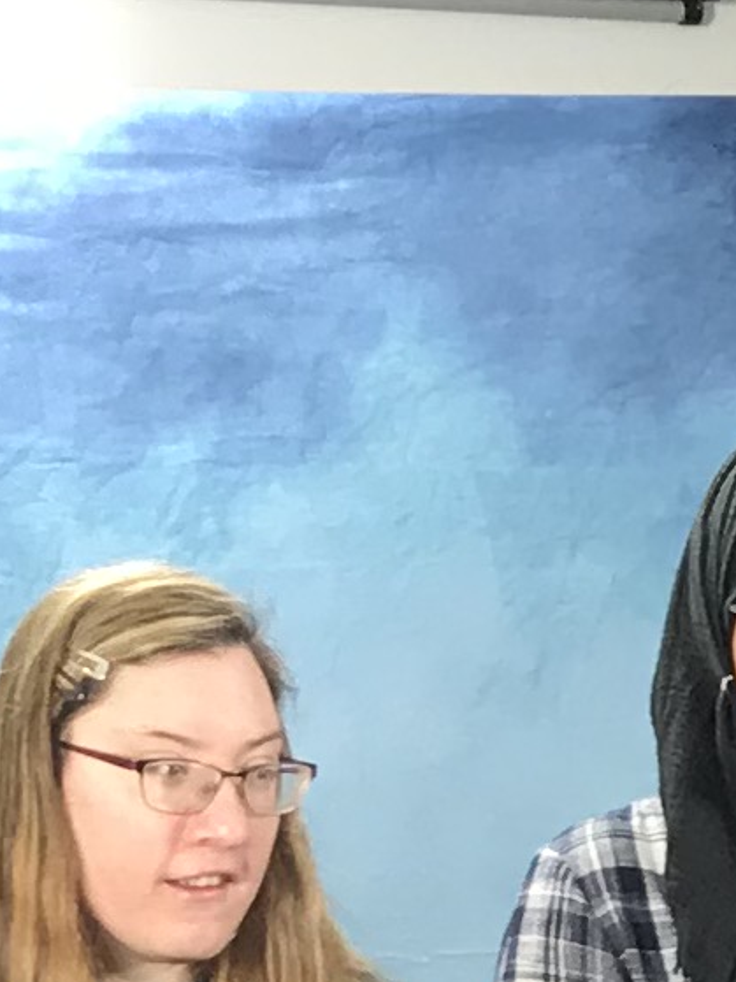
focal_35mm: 202
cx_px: 1563
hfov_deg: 7.0
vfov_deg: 9.3
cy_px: 1780
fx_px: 5729
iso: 32
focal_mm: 3.99
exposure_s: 1/50
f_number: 1.8
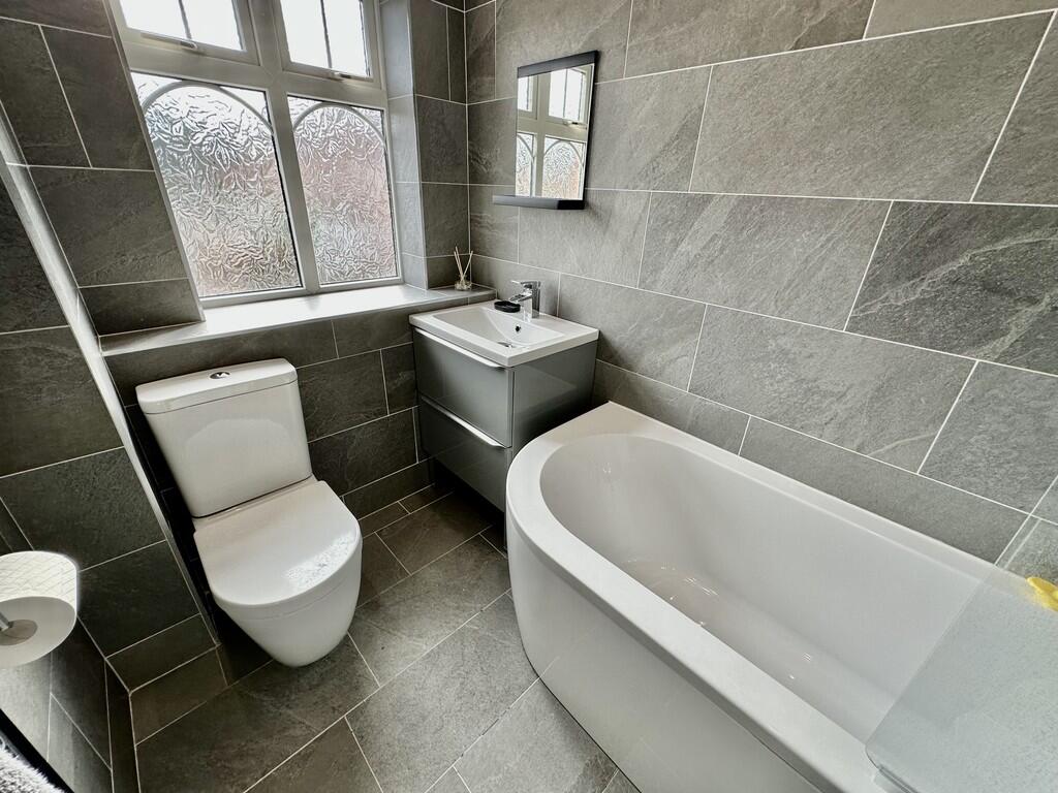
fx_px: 428
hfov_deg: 102.1
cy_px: 396
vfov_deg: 85.7
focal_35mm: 14
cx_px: 529
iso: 80
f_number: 2.2
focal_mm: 2.22
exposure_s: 1/99
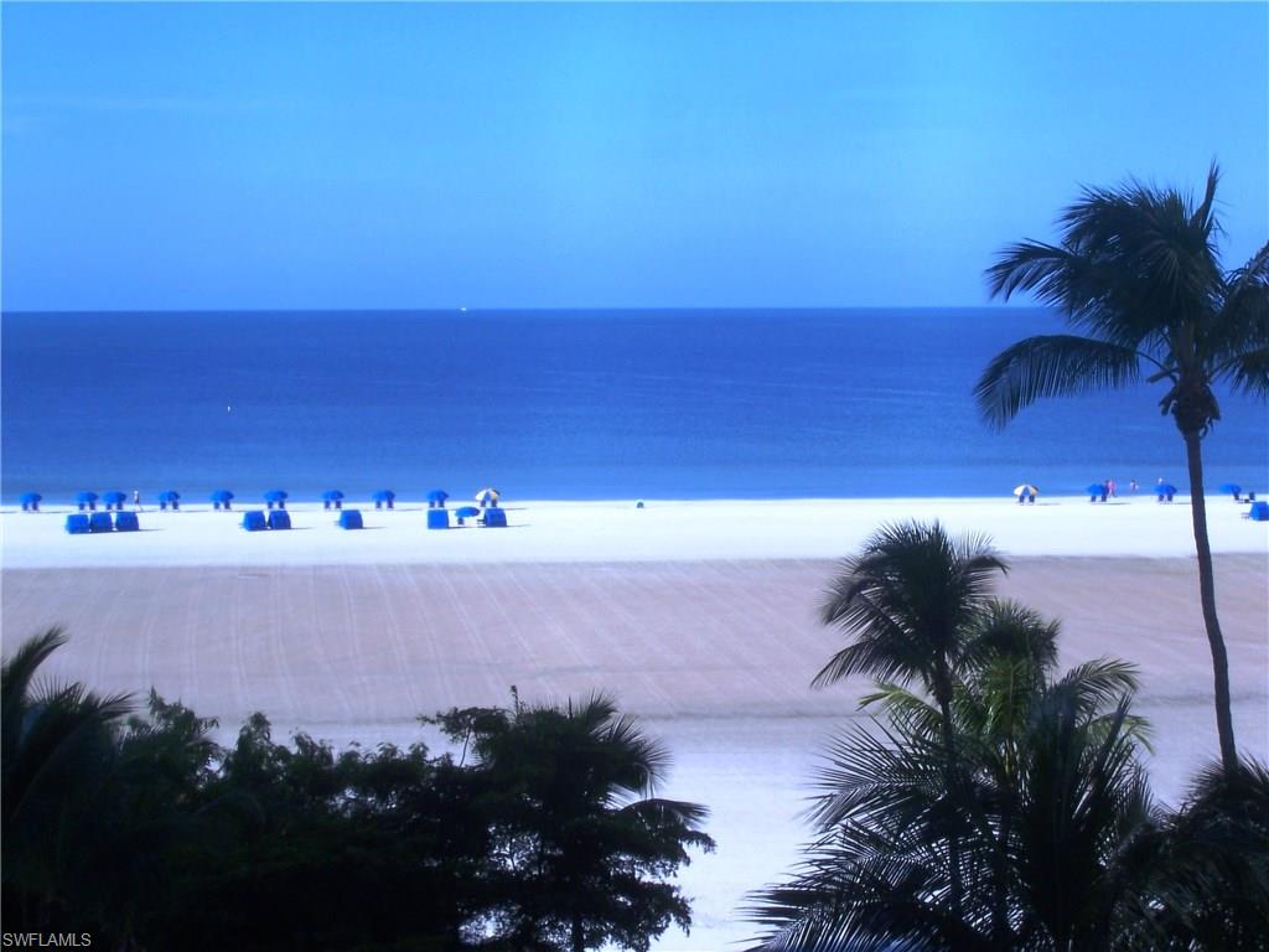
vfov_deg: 18.0
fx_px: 3006
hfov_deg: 23.8
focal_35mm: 82
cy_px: 476
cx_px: 634
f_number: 4.1
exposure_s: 1/250
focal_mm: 13.5
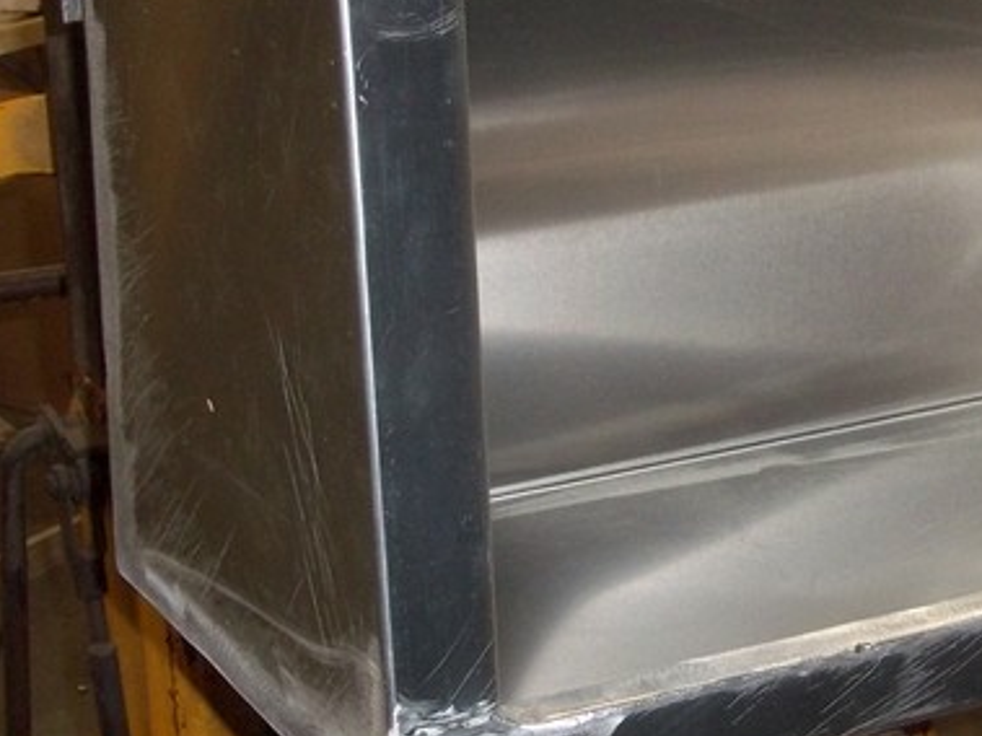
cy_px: 428
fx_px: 2155
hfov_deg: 24.9
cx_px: 886
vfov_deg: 19.4
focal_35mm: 76
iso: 160
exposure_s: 1/30
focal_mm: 6.5
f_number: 3.1
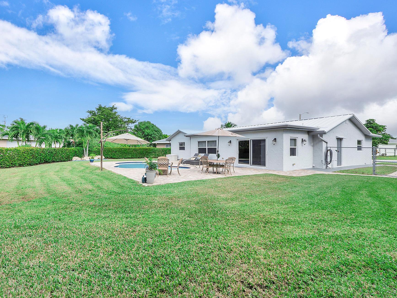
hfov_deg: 90.5
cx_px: 172
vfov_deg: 74.7
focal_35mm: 17
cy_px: 148
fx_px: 195
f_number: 10
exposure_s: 1/200
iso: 200
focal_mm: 10
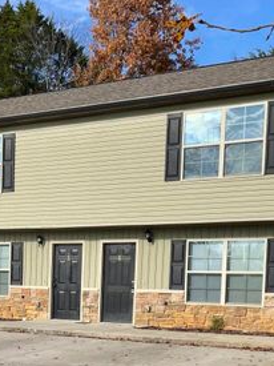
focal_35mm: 63
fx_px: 665
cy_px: 327
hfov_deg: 22.6
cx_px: 17
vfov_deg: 29.5
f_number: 1.6
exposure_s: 1/1984
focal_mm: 4.2
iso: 32
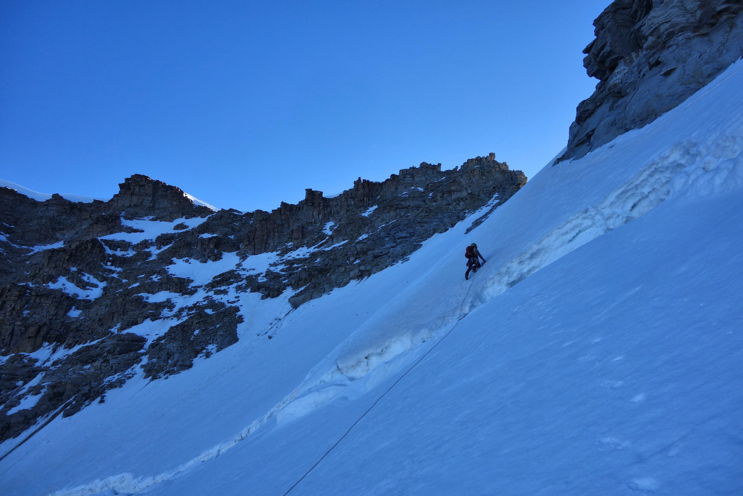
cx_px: 372
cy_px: 248
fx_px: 578
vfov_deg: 46.4
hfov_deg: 65.5
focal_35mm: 28
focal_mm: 10.4
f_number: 5.6
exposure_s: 1/320
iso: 125
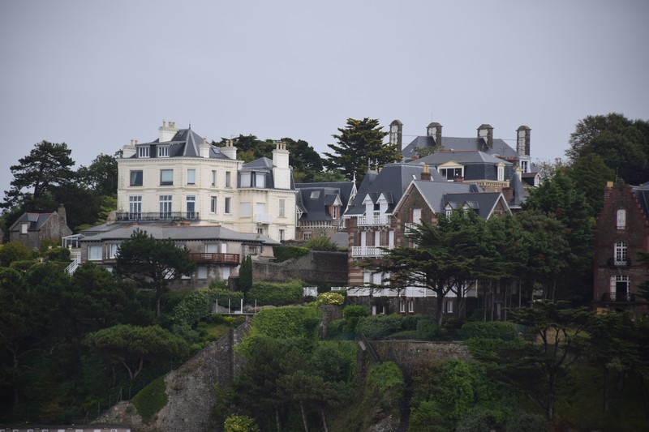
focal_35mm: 210
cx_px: 324
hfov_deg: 9.8
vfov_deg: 6.5
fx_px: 3785
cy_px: 216
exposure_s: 1/1250
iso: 400
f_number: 5.6
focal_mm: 140
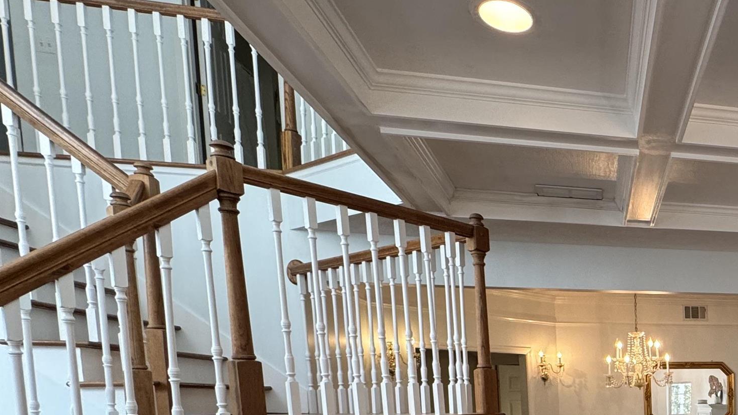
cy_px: 443
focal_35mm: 32
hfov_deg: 47.8
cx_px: 773
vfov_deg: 32.7
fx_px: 626
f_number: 2.2
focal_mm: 2.22
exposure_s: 1/120
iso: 200
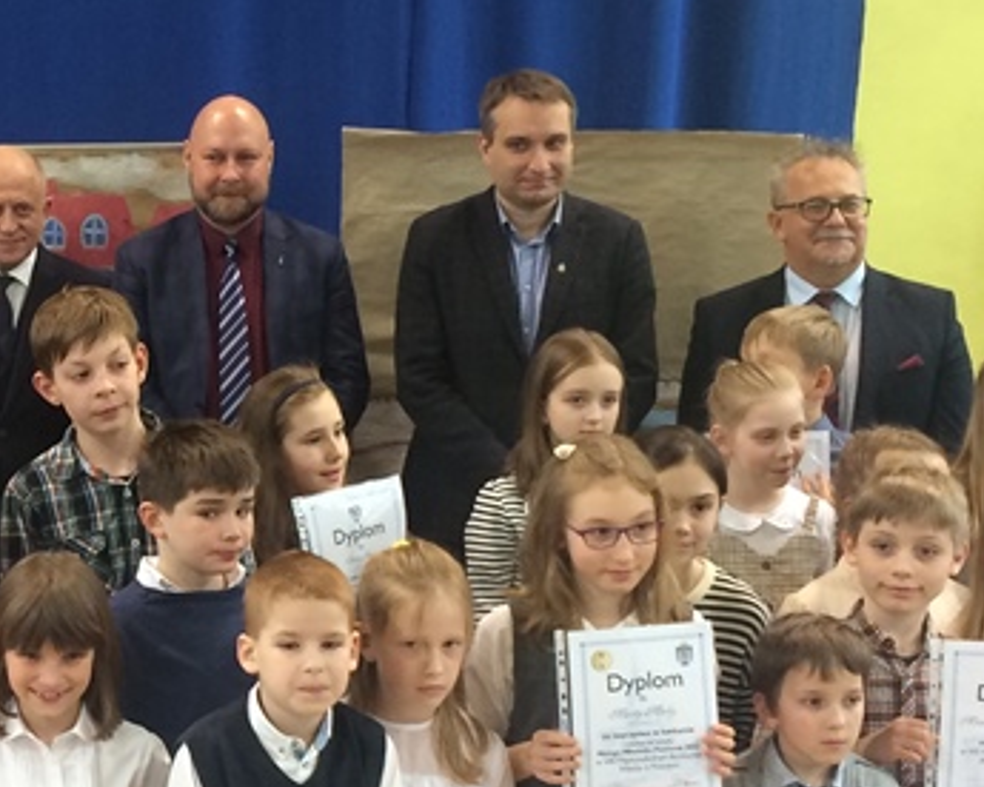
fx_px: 2446
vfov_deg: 18.3
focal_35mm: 84
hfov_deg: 21.9
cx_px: -11
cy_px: 493
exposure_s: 1/33
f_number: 2.2
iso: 125
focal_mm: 4.15
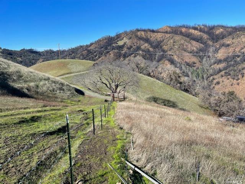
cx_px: 122
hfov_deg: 67.3
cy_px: 92
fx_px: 184
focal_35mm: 26
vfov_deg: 53.1
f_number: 1.6
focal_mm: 5.1
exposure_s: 1/2597
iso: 32
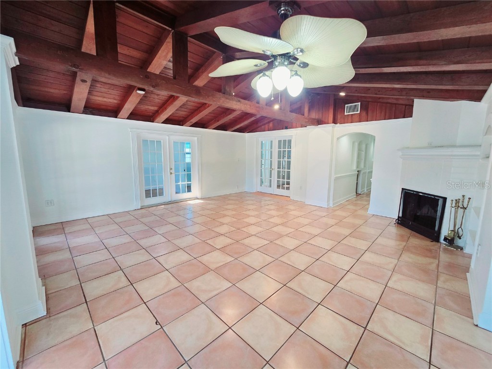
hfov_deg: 106.2
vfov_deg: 89.9
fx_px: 185
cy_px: 184
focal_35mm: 13
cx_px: 246
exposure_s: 1/60.2
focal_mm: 2.2
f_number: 2.2
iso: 125
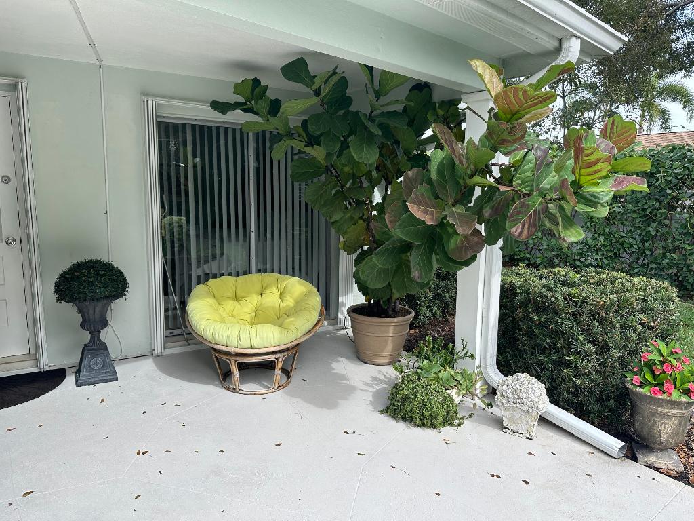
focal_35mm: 24
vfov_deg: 56.8
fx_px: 481
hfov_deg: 71.6
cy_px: 260
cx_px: 347
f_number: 1.78
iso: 80
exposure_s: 1/816
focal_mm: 6.86
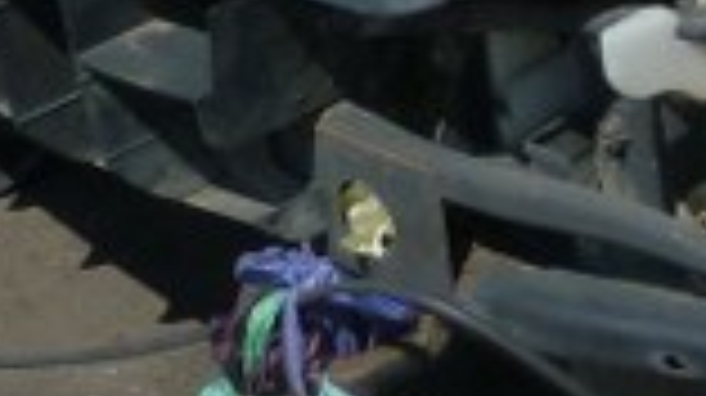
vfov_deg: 7.9
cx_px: 1268
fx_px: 2600
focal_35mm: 139
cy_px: -639
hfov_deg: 13.8
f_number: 5.6
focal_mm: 4.5
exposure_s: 1/800
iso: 125
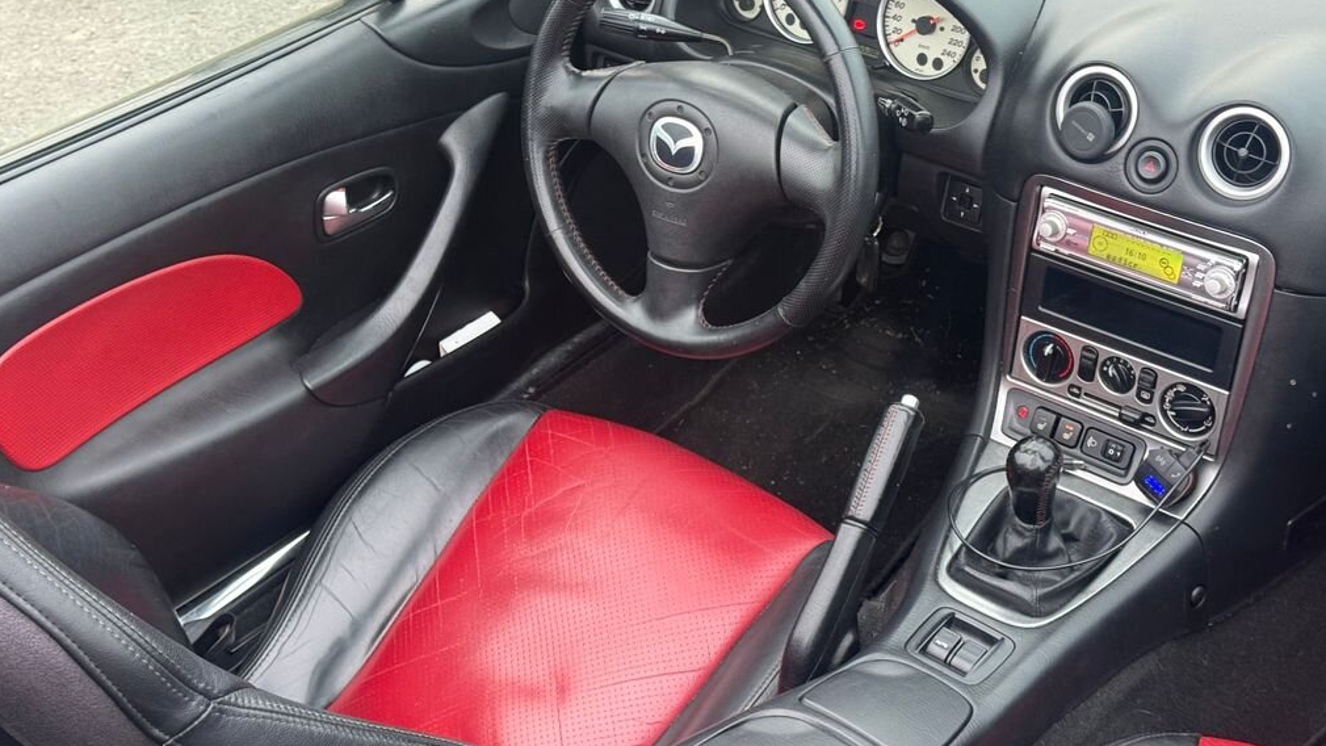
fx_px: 1863
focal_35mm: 53
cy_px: 318
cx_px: 667
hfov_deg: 39.2
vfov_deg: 22.6
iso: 200
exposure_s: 1/60
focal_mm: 6.76
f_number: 1.78
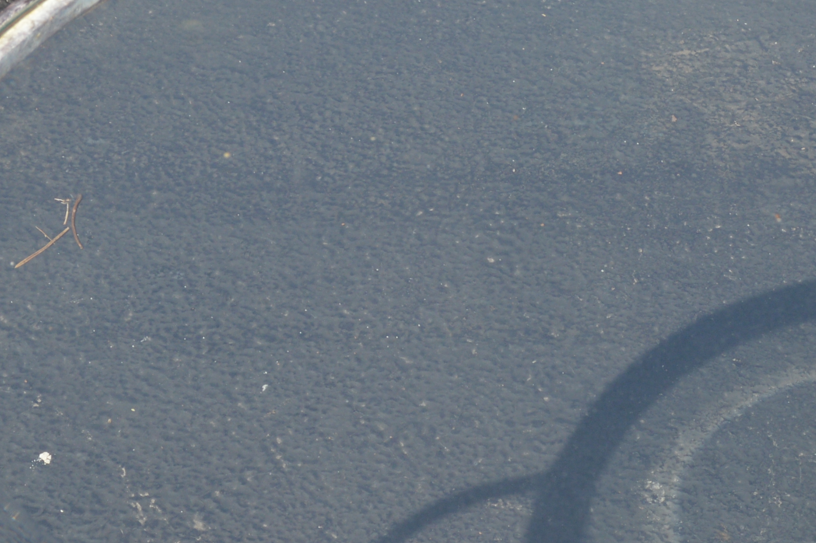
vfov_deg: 9.3
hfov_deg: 14.0
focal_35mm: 147
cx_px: 523
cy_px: 333
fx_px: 3329
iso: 200
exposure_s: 1/200
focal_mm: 38
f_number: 11
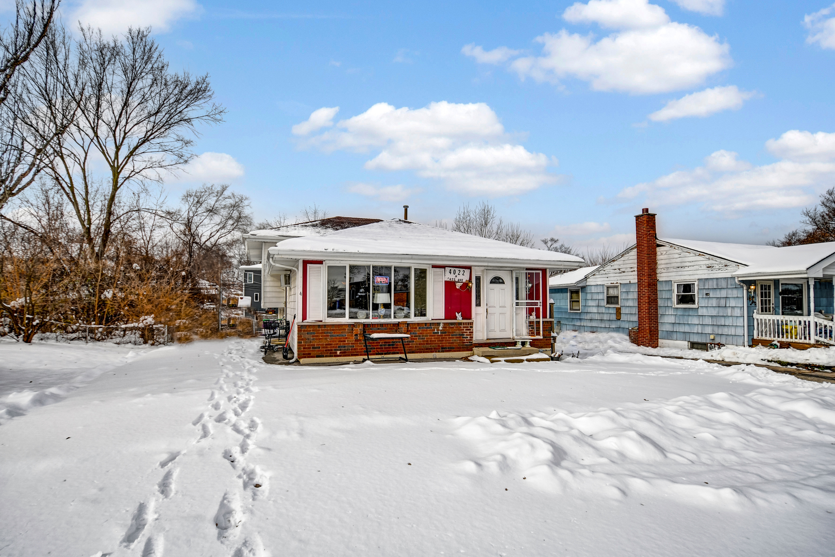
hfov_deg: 90.0
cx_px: 418
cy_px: 278
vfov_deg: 67.4
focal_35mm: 18
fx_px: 417
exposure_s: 1/6400
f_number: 3.8
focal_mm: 12
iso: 200
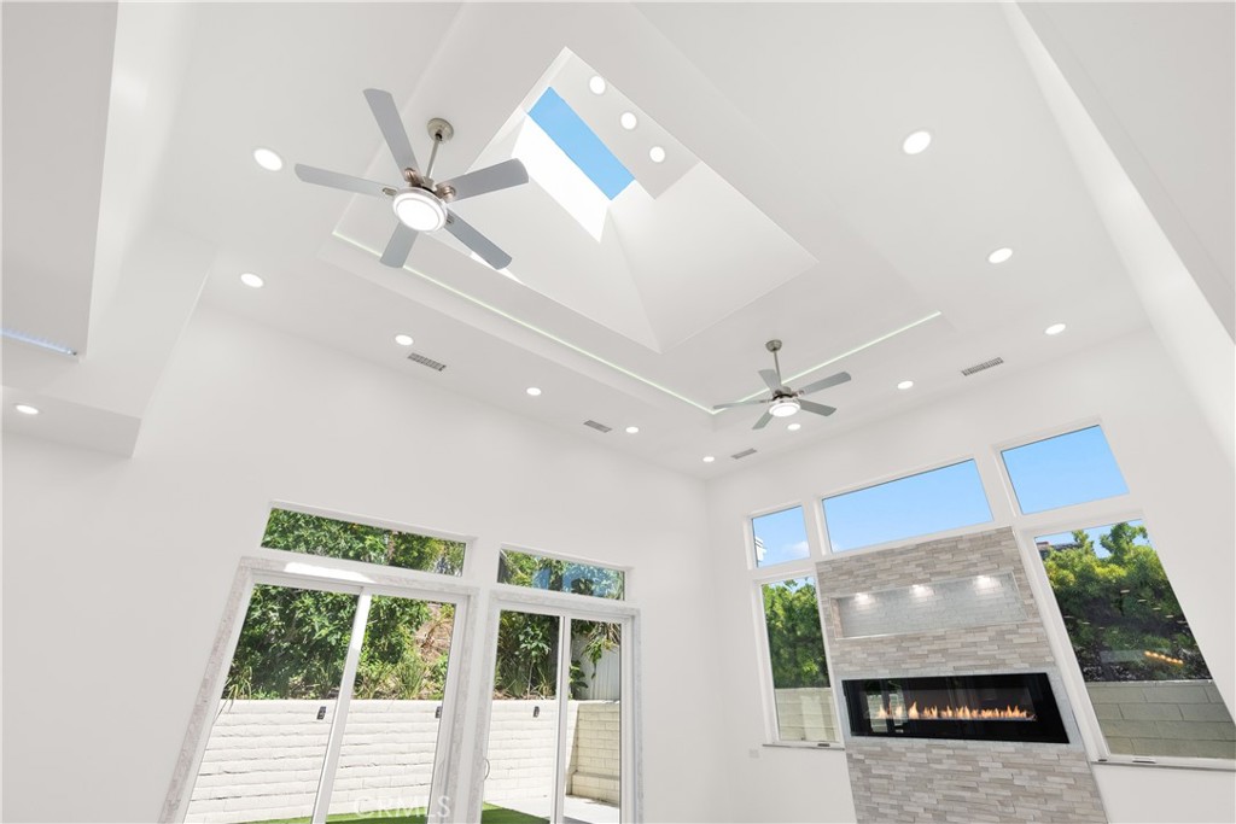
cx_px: 618
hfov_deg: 96.7
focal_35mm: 16
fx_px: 549
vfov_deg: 73.8
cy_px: 412
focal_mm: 16
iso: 640
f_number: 9
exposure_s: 1/160
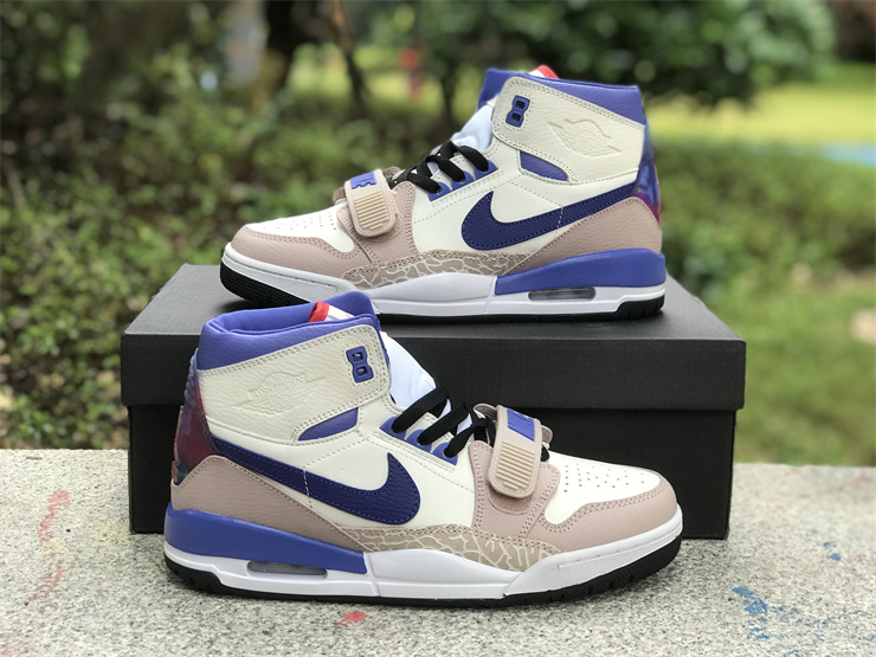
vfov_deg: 25.7
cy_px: 328
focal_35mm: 57
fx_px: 1442
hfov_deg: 33.8
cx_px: 438
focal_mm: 6.6
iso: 32
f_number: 2.8
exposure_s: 1/50
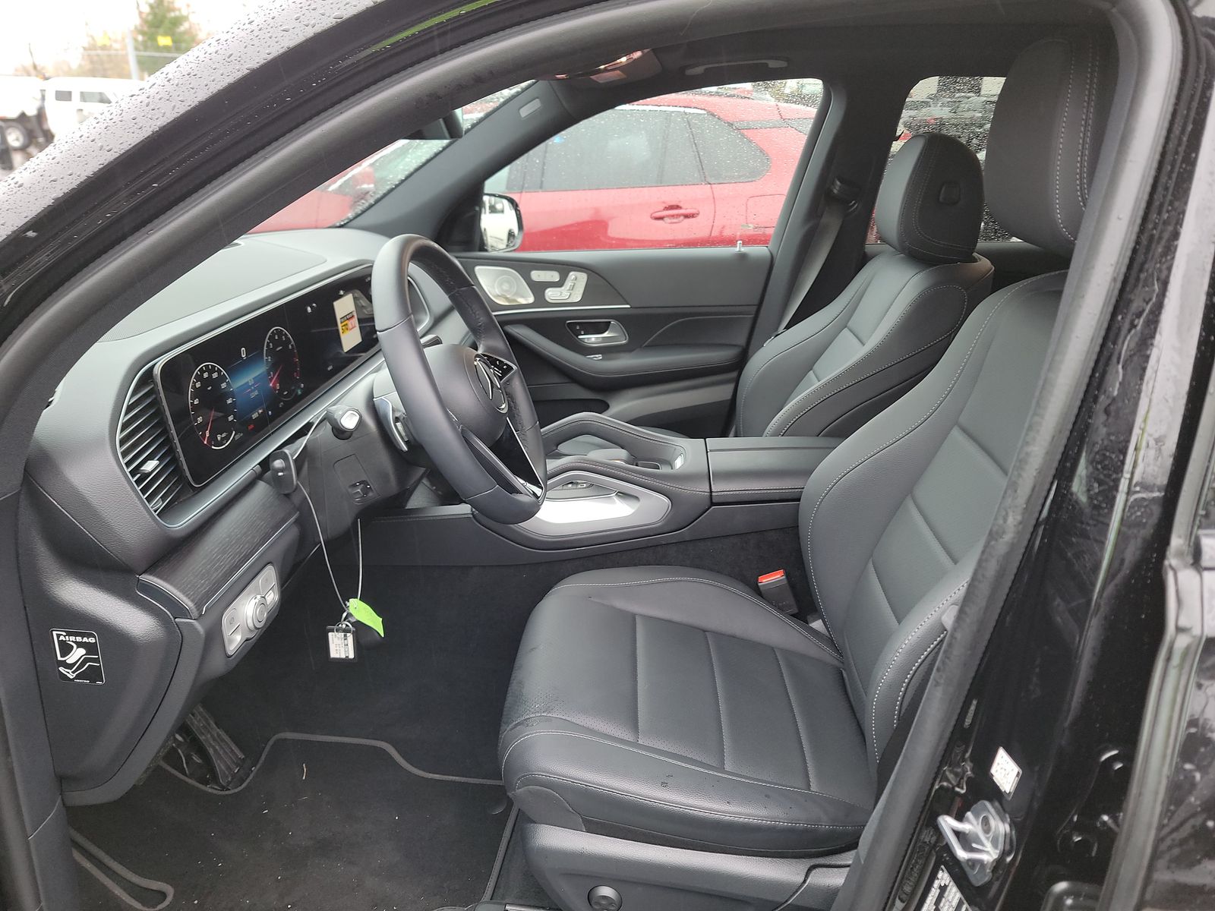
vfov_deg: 56.8
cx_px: 608
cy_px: 456
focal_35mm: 24
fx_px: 842
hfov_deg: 71.6
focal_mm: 6.7
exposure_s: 1/59
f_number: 1.8
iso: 188
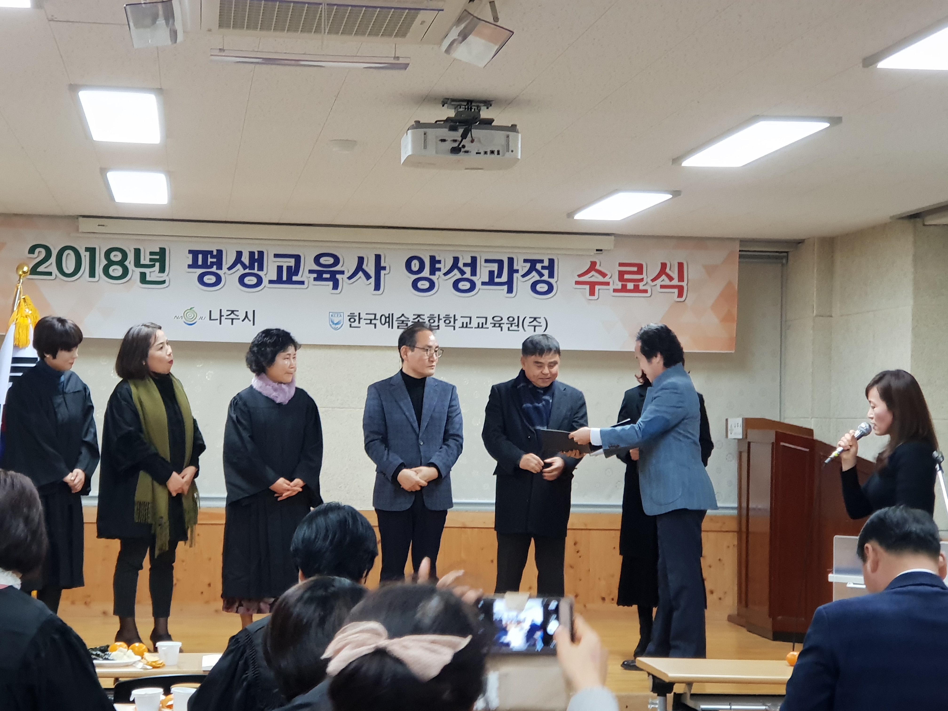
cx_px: 474
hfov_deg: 36.8
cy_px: 356
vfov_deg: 28.0
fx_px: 1424
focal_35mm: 52
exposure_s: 1/30
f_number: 2.4
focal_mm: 6
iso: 200
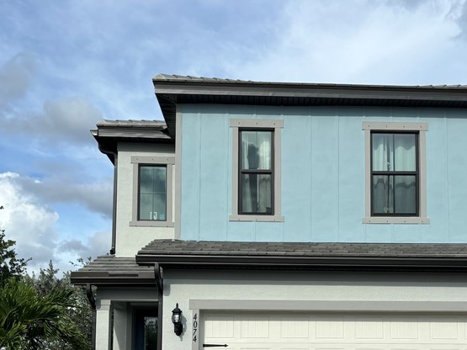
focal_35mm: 48
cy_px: 315
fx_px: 647
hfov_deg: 39.4
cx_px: 289
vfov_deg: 29.0
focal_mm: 5.96
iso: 50
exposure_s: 1/4082
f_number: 1.6
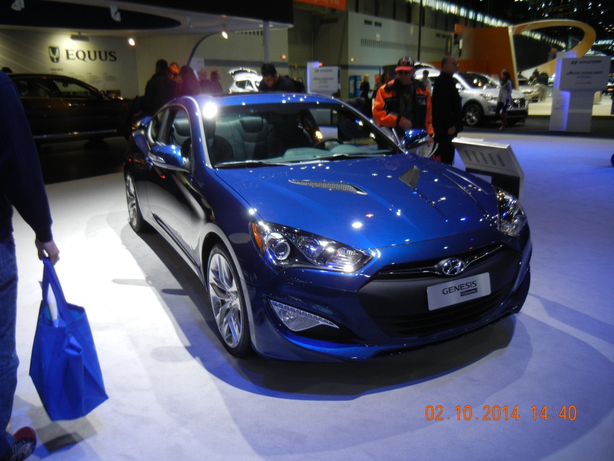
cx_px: 307
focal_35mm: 30
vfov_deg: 46.8
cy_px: 230
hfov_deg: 60.0
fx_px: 532
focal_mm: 5.4
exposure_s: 1/65.3
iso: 250
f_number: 3.5
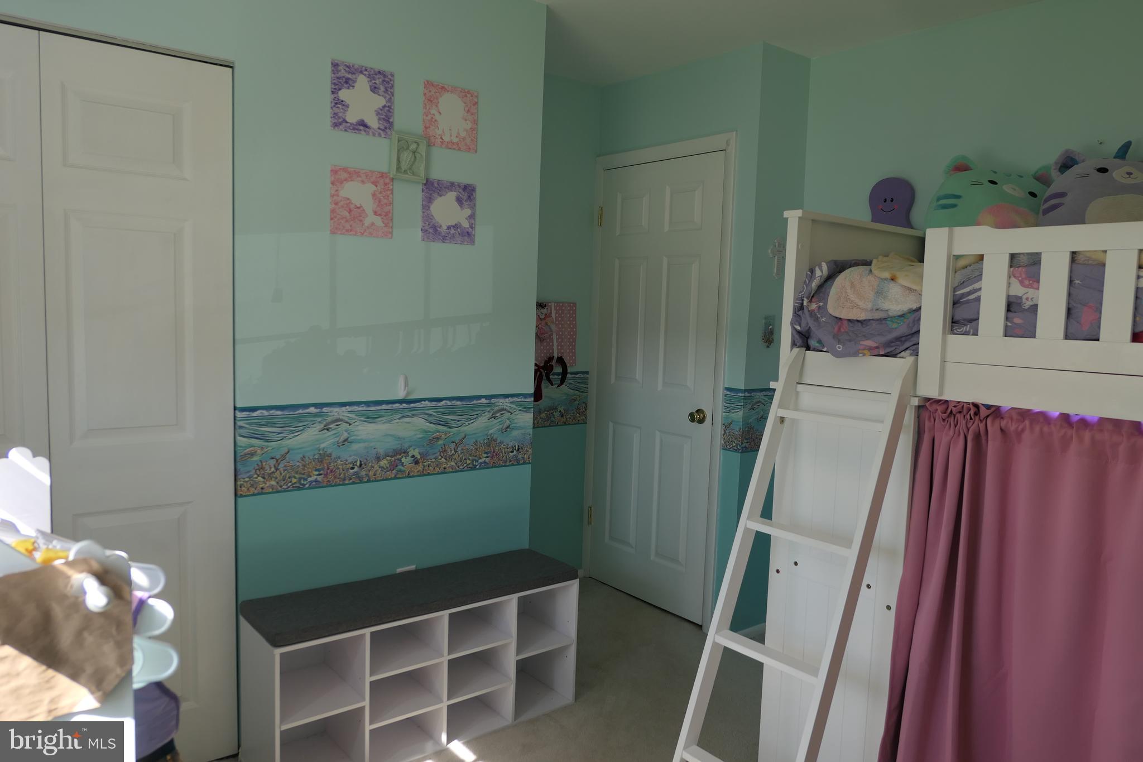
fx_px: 762
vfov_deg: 53.1
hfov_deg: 73.7
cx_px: 572
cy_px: 381
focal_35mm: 24
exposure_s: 1/125
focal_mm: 8.8
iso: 125
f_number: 2.5
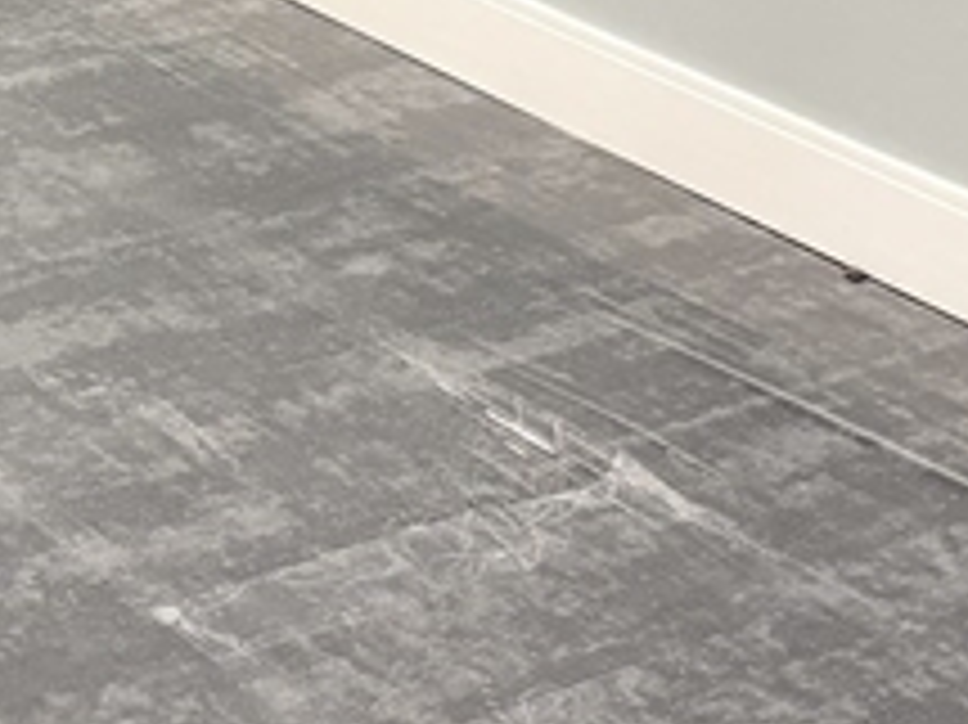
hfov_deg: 15.2
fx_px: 3466
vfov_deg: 11.6
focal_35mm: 124
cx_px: -261
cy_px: -229
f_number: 1.6
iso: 200
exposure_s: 1/60
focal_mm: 5.96
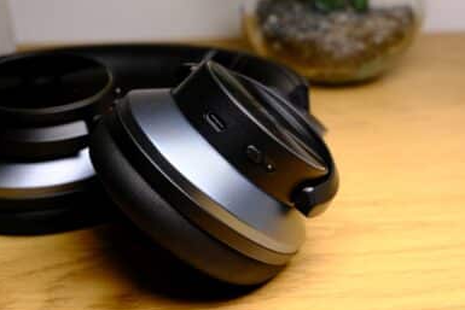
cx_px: 232
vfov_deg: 16.3
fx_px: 1085
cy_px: 156
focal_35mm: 84
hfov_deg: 24.2
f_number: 8
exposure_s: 1/80
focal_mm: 55
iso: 640
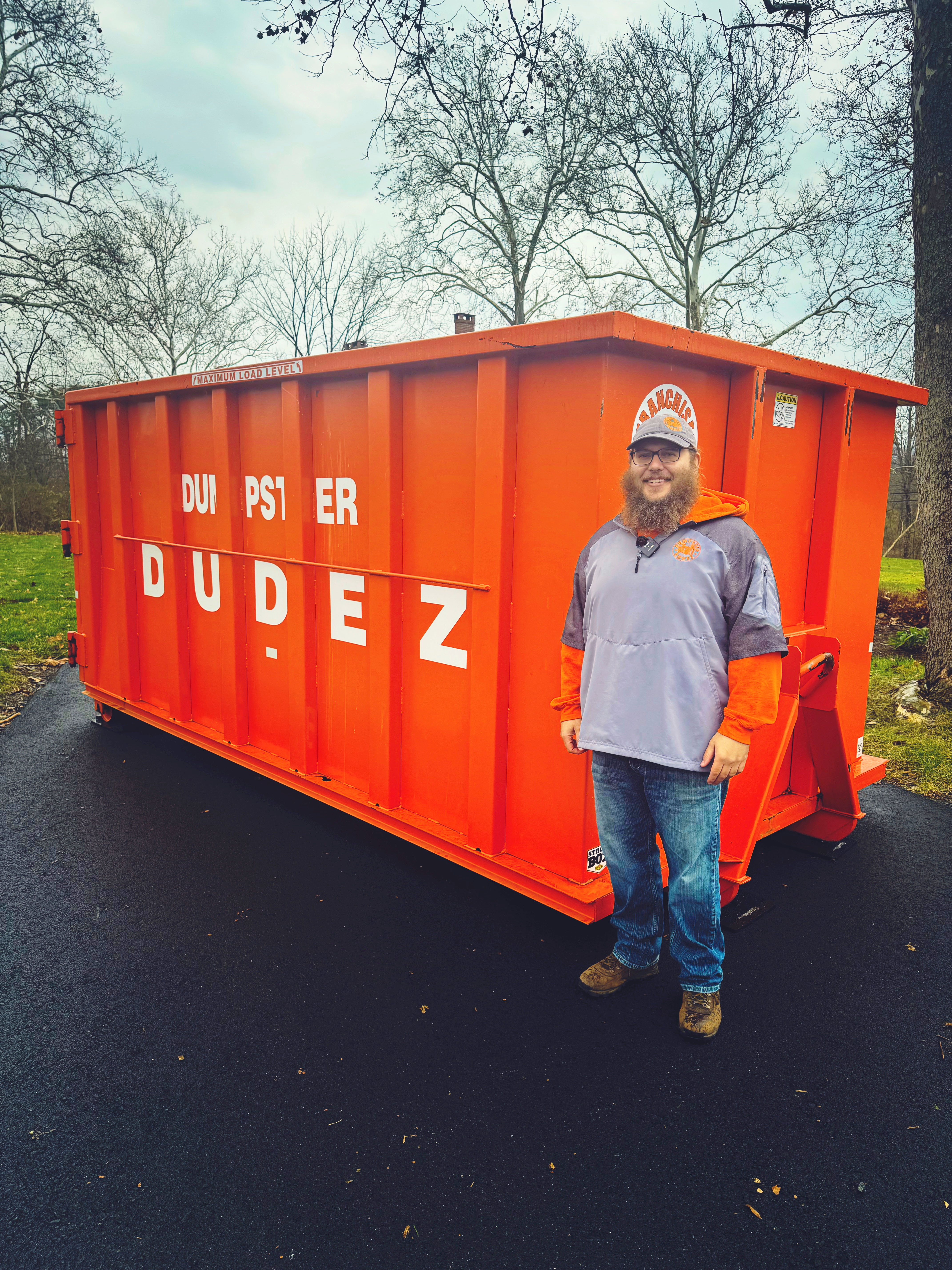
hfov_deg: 56.8
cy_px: 635
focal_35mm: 24
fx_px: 880
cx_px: 476
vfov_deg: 71.6
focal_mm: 6.76
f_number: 1.78
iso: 80
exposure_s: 1/347
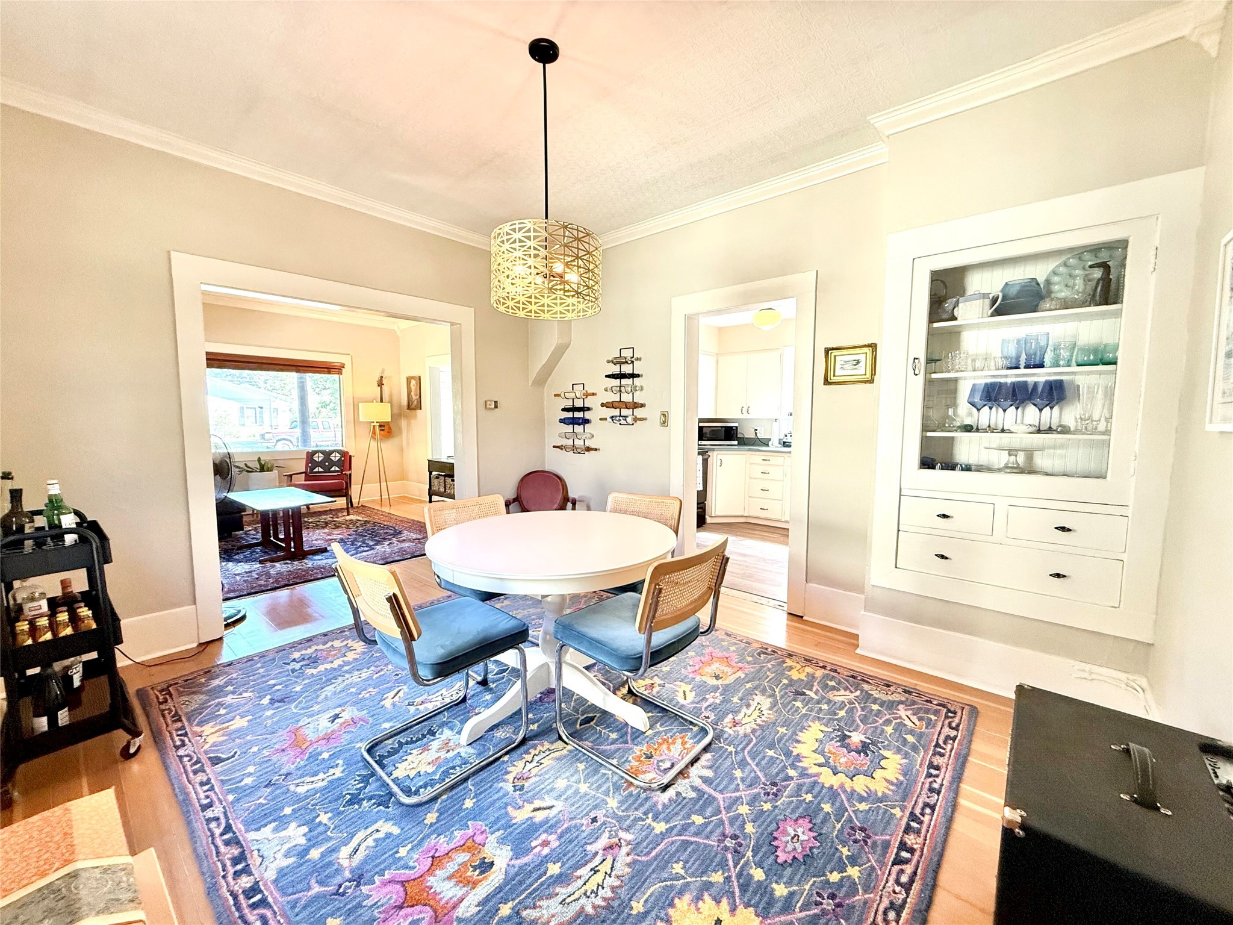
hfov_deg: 102.1
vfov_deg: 85.7
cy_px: 462
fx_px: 499
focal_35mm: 14
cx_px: 616
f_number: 2.2
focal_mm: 2.22
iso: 500
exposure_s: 1/120
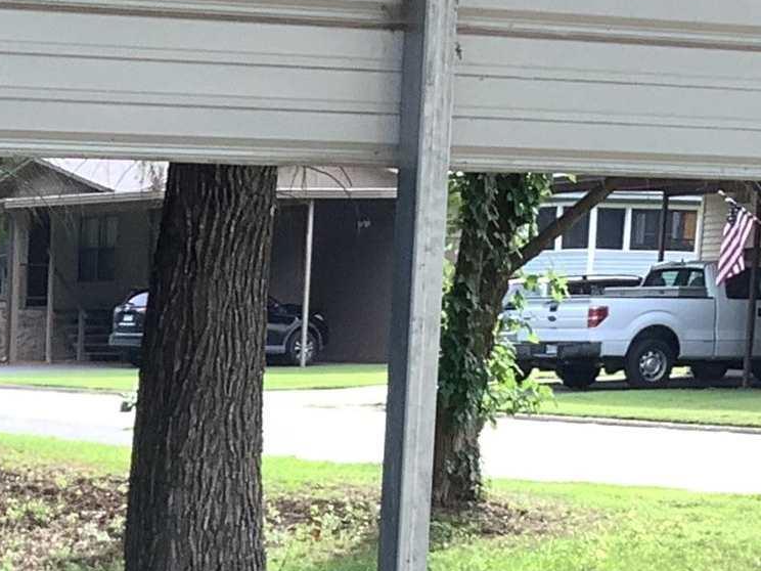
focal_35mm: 128
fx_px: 2814
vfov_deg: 10.9
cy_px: 982
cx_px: -262
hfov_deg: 14.7
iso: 32
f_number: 2.4
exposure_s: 1/120
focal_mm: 3.3
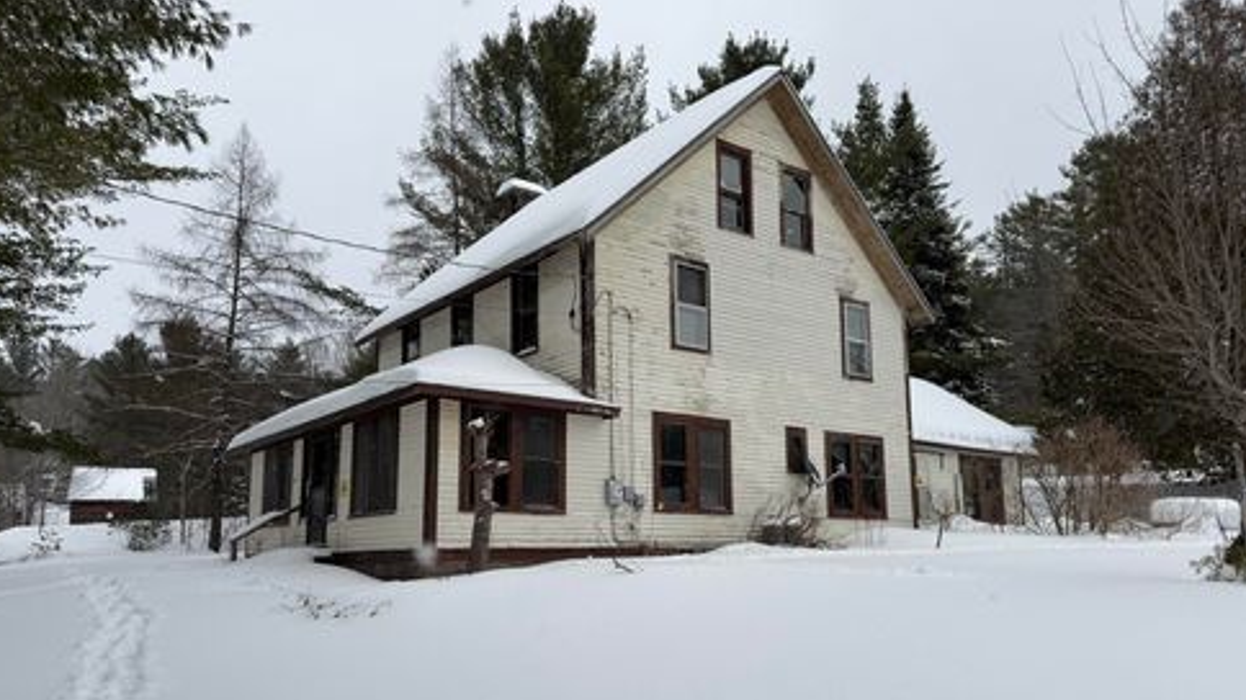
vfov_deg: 42.7
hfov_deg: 69.9
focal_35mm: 27
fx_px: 892
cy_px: 421
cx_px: 608
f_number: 1.78
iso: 80
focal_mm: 6.76
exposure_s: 1/4405
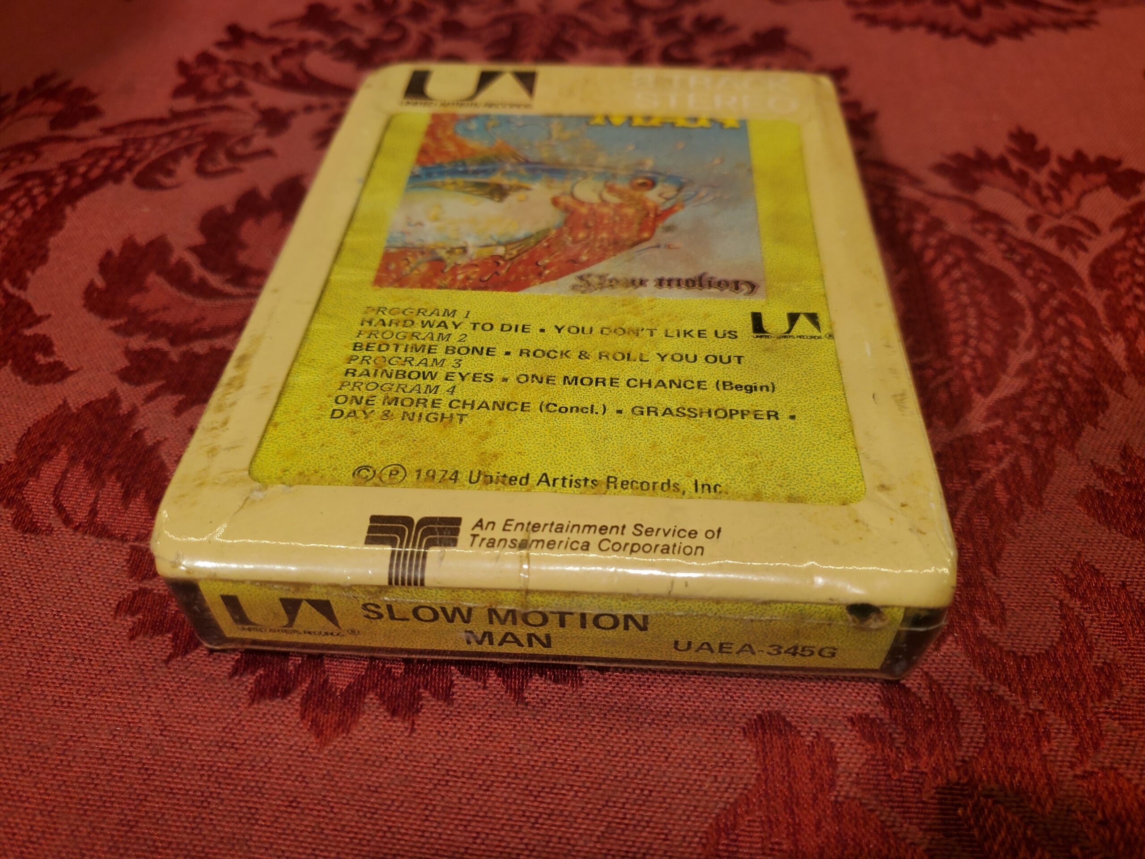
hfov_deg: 67.3
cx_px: 572
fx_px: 860
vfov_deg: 53.1
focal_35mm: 26
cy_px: 430
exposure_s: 1/177
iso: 50
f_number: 1.5
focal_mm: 4.3
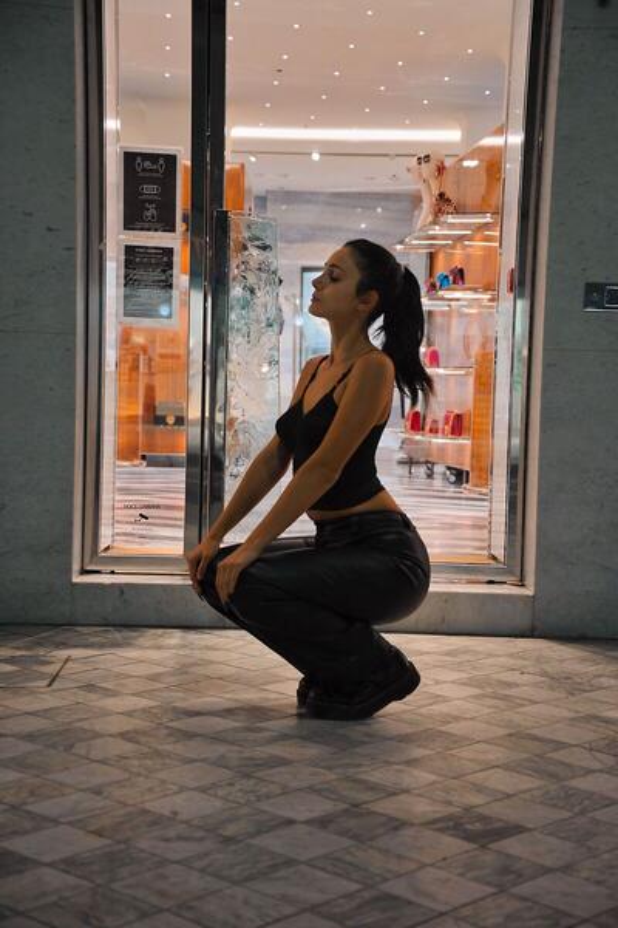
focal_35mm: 56
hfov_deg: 24.2
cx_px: 309
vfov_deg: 35.6
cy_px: 464
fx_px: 1442
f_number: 4
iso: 4000
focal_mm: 56
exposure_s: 1/250
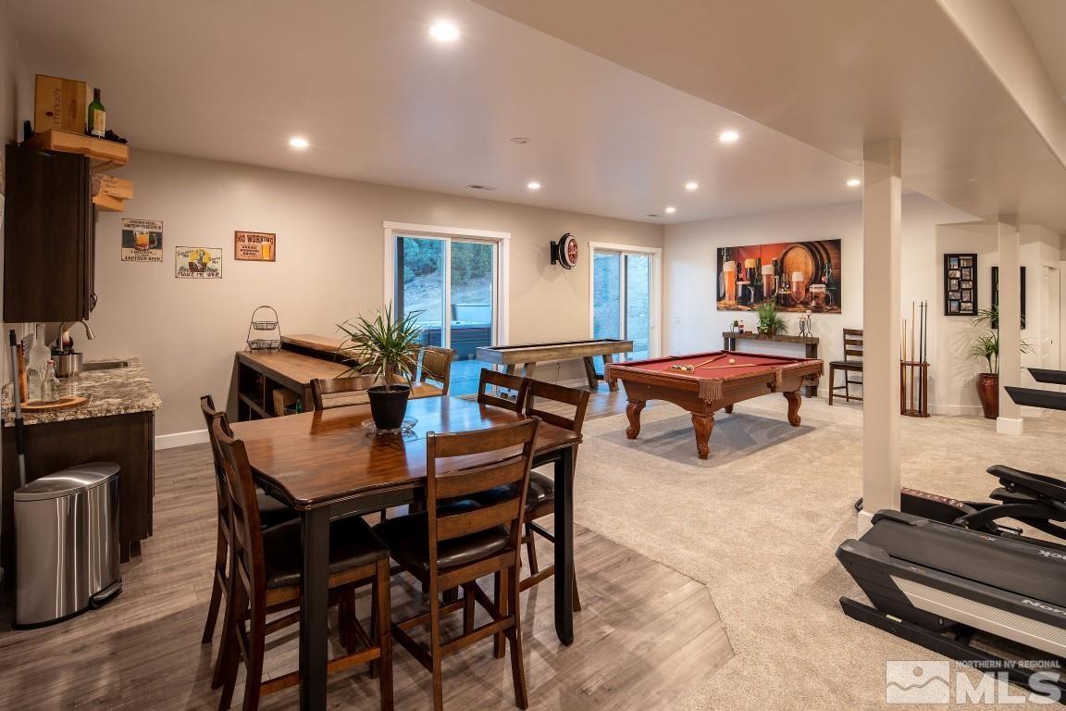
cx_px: 533
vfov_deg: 70.4
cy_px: 356
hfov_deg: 93.3
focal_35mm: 17
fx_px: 503
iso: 400
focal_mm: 17
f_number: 8
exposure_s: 1/4
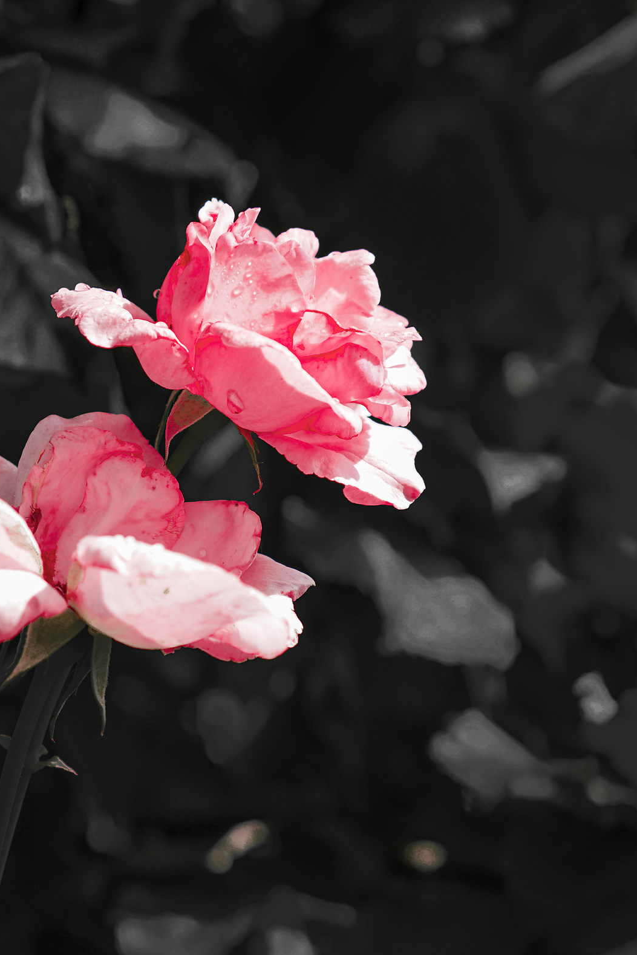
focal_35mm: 76
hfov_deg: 17.9
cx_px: 185
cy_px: 478
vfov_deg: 26.6
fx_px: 2017
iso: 100
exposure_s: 1/250
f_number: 4.5
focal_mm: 50
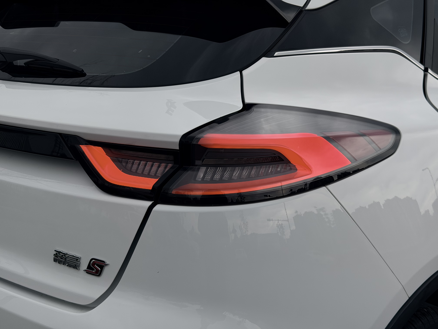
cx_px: 219
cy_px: 164
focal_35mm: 48
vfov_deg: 30.3
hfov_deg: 39.7
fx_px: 607
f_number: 1.78
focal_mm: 6.76
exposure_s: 1/1484
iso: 64
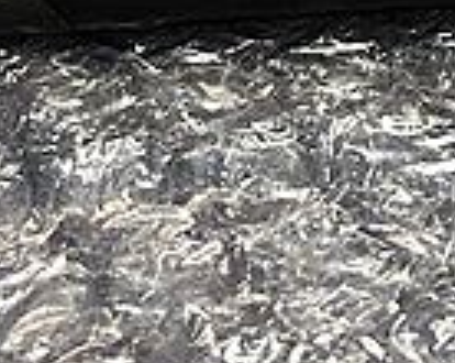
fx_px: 1708
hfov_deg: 14.3
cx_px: 646
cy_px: -175
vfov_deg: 11.6
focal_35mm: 127
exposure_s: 1/50
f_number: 1.8
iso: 25
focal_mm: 3.99
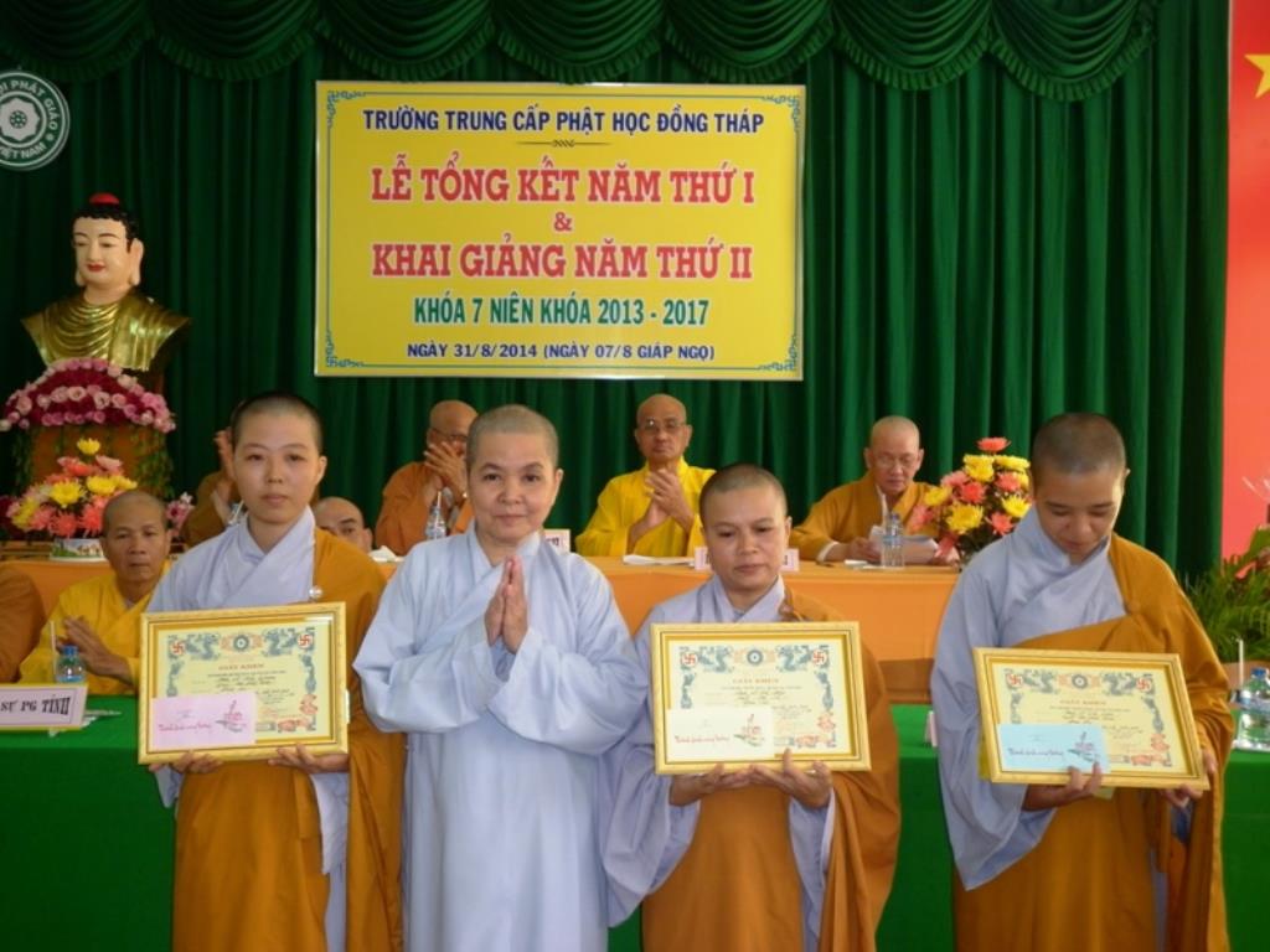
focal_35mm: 39
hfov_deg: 47.9
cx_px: 635
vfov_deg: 36.8
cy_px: 476
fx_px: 1431
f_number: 3.3
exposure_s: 1/40
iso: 100
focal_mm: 7.1
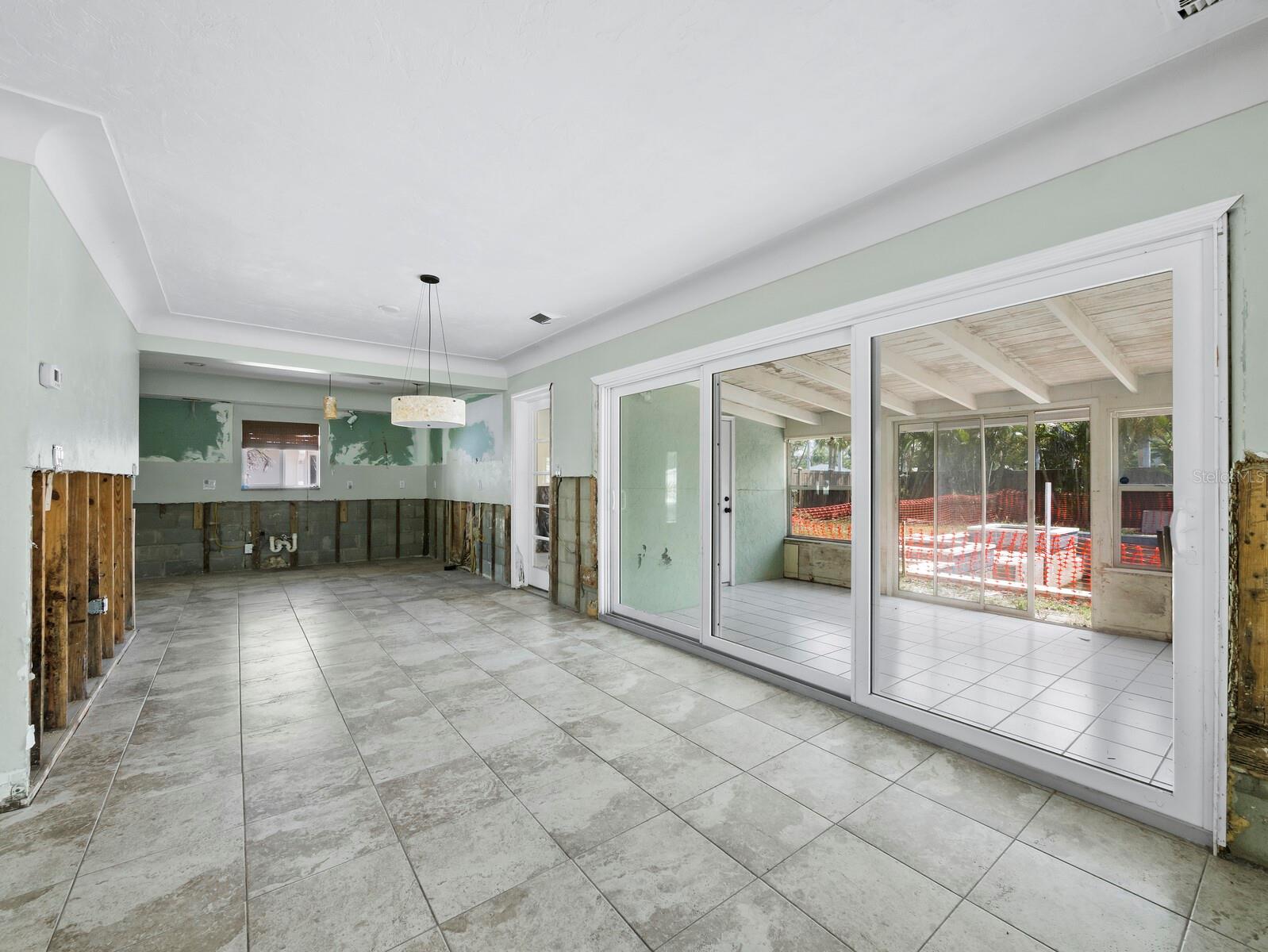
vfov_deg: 85.7
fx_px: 513
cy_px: 476
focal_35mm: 14
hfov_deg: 102.0
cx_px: 634
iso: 400
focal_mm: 7
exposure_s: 1/6
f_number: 11
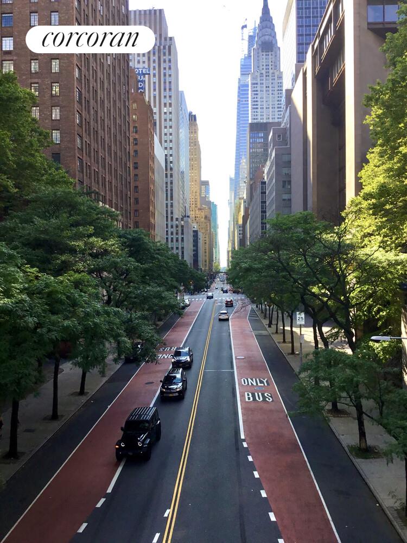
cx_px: 204
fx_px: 486
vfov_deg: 58.4
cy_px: 272
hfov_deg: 45.4
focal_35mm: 31
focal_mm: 3.3
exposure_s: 1/438
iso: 25
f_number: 2.4
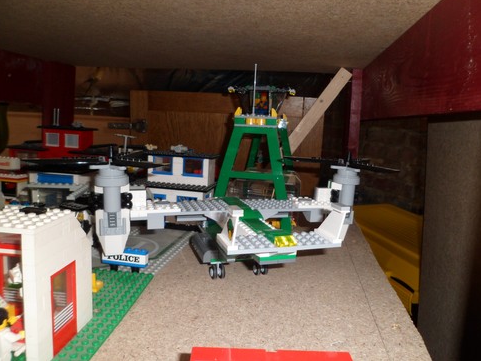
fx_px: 375
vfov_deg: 51.4
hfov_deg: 65.3
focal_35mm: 27
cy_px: 174
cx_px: 247
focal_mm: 4.9
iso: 100
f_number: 9.4
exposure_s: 1/15
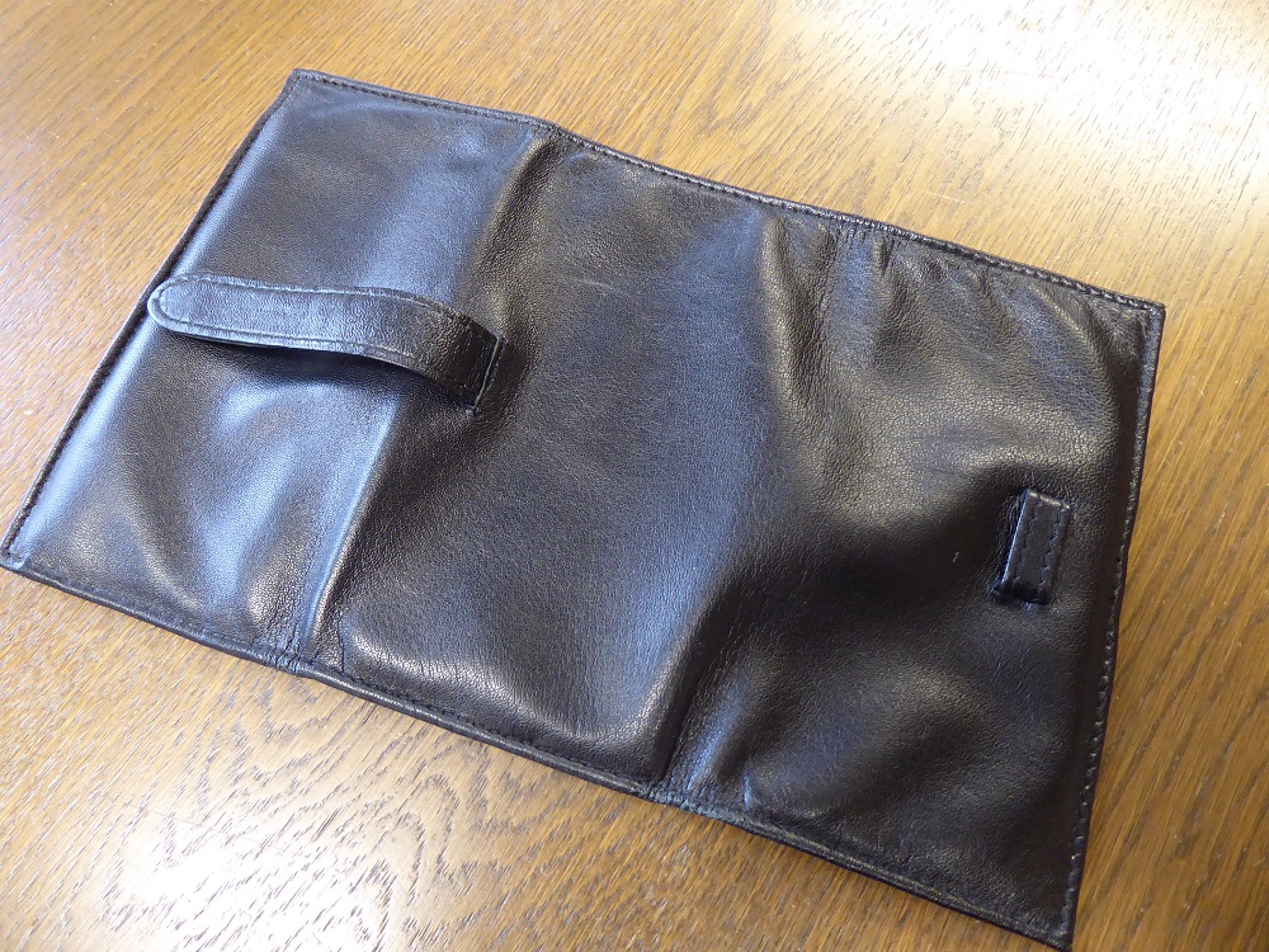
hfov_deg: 69.4
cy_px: 476
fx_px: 916
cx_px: 634
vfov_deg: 54.9
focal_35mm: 25
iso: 400
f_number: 3.3
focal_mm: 4.3
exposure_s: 1/10
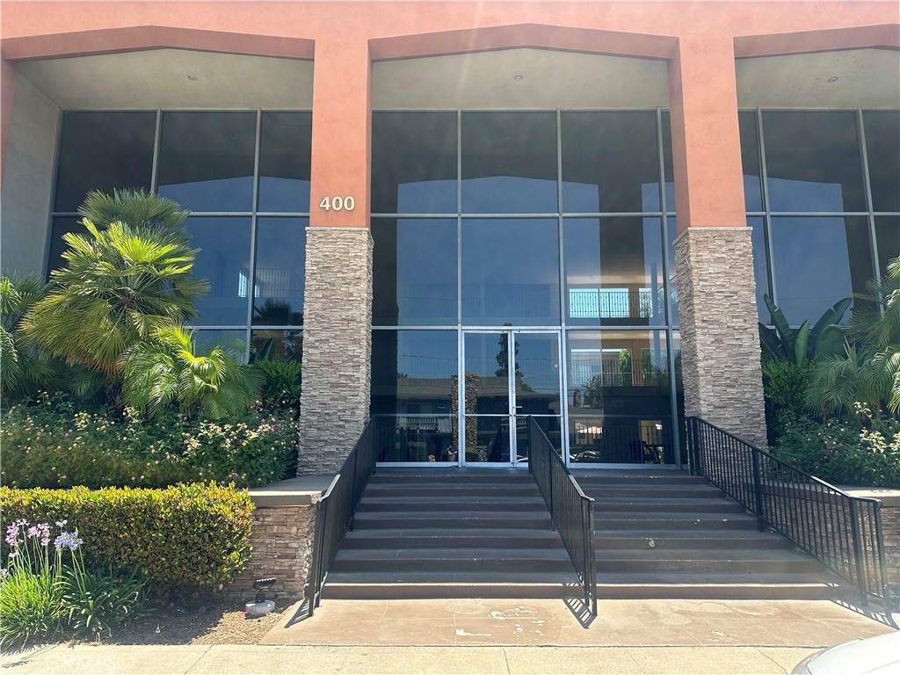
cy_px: 338
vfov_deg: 56.8
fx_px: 624
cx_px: 450
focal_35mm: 24
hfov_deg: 71.6
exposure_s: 1/943
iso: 80
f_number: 1.78
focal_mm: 6.86
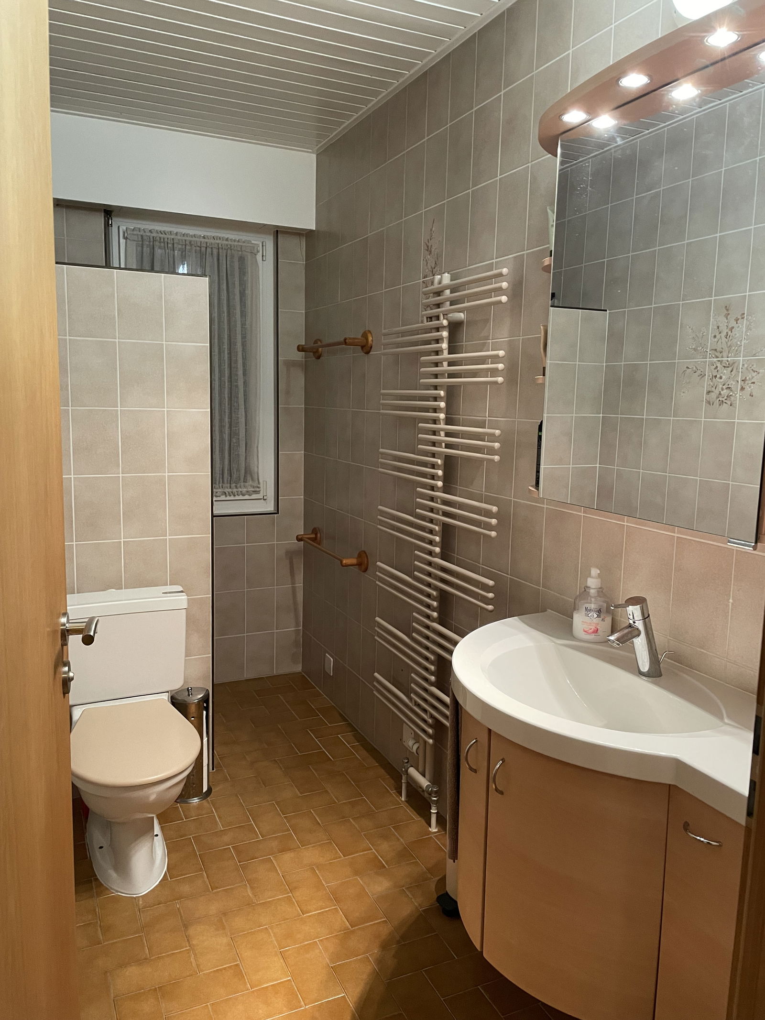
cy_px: 510
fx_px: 766
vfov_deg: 67.3
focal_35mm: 26
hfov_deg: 53.1
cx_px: 382
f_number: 1.6
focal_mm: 4.2
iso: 400
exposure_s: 1/50
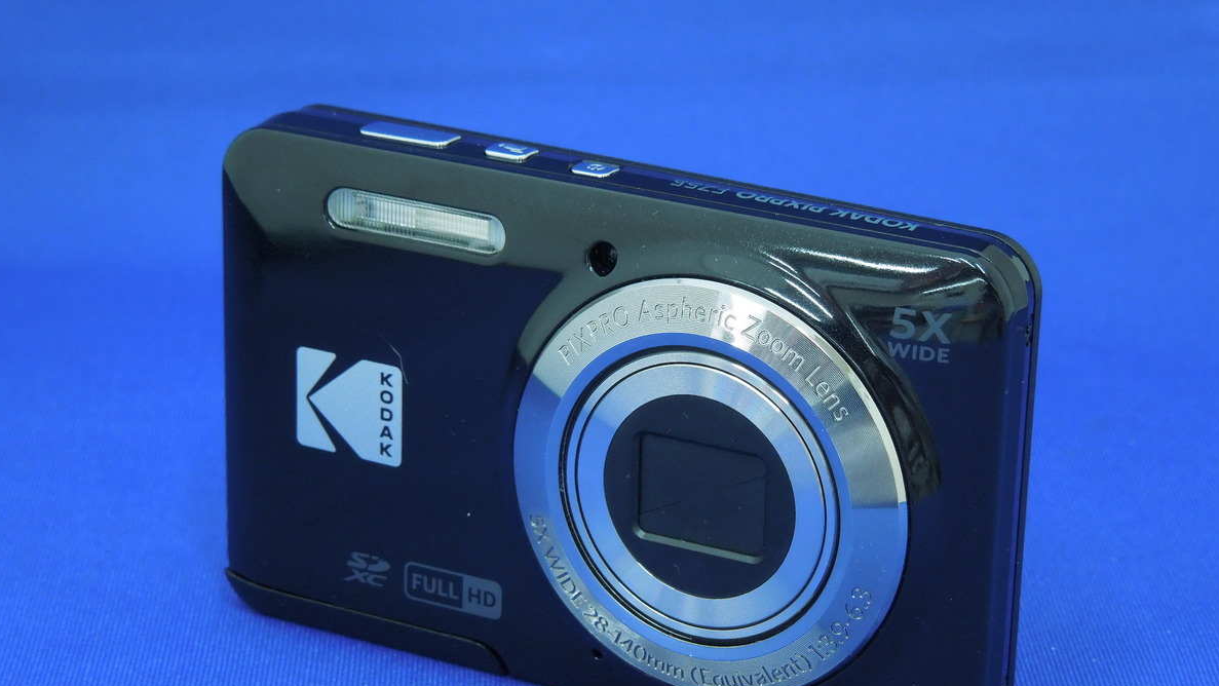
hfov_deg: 21.8
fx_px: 3168
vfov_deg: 12.3
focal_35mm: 98
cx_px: 607
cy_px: 446
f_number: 4.6
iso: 400
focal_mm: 16
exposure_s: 1/20
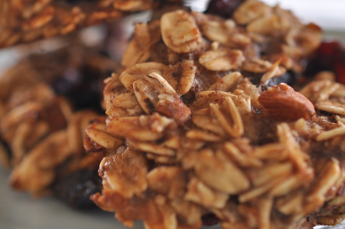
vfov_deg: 15.3
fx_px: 852
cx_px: 201
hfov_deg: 22.9
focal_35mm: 89
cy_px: 66
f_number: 4.5
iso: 400
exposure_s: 1/80
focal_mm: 40
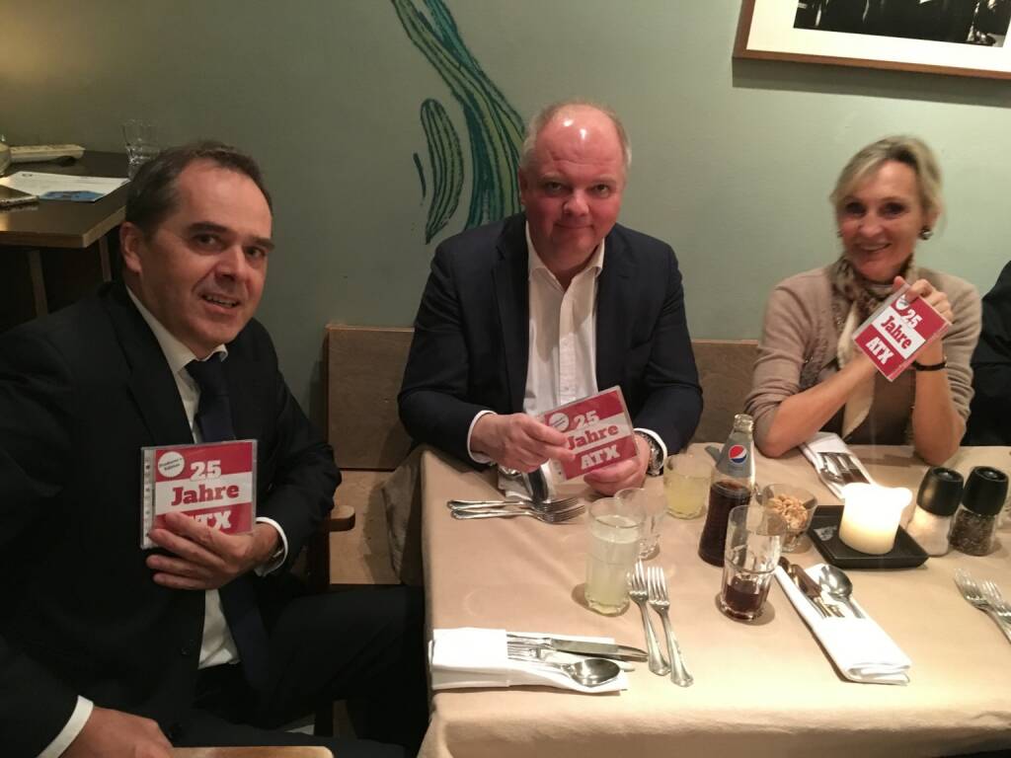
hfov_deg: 61.7
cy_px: 379
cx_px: 506
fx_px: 847
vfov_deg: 48.2
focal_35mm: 29
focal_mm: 4.15
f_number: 2.2
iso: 500
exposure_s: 1/17
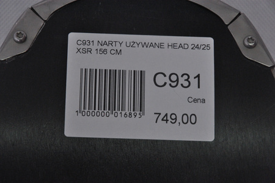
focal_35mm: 158
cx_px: 138
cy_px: 92
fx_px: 1202
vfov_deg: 8.7
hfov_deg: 13.1
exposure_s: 1/125
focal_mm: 105
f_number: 9.5
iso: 3200
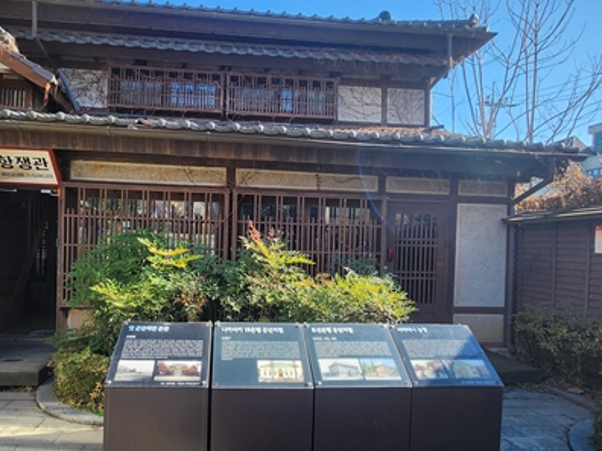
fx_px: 365
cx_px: 254
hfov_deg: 78.4
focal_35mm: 21
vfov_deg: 63.0
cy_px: 264
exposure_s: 1/238
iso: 32
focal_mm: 1.7
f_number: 2.2
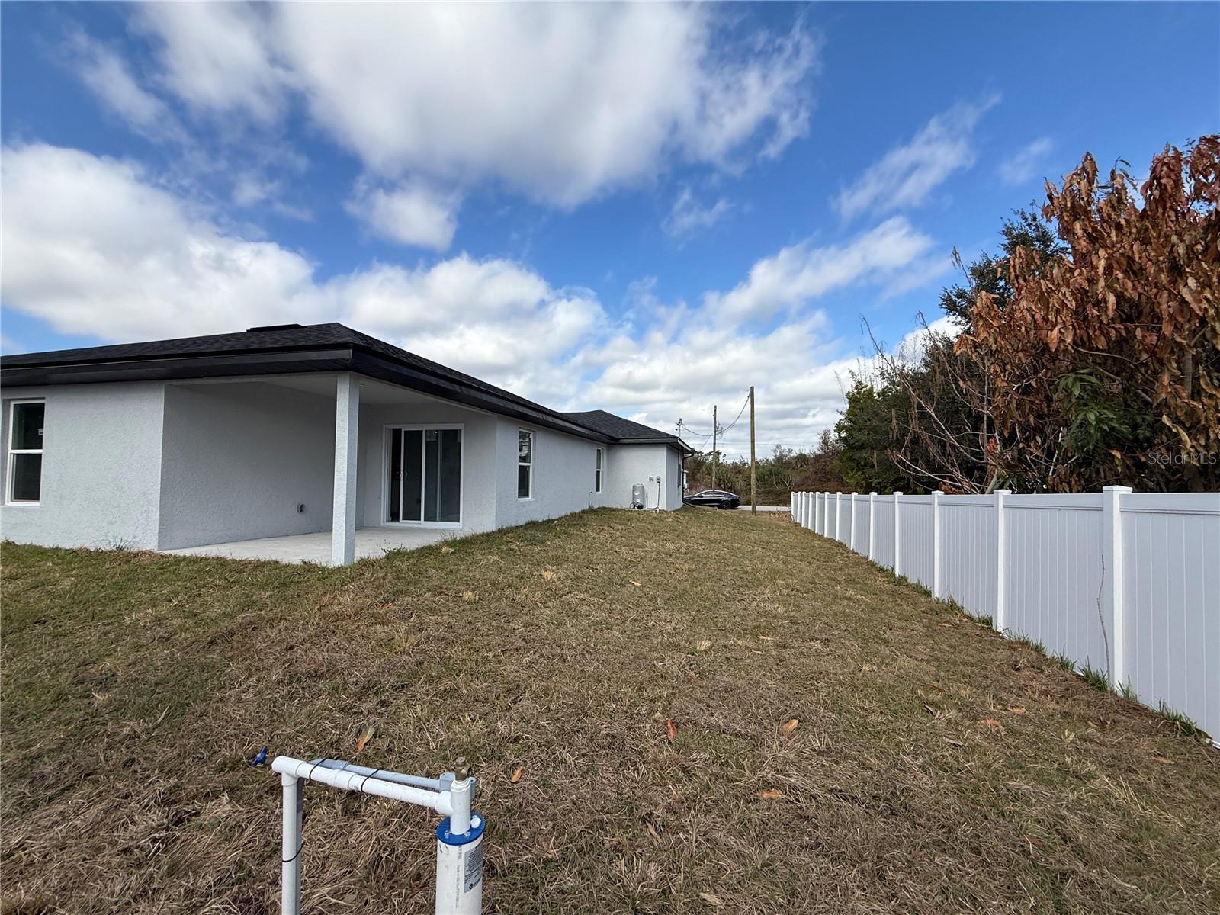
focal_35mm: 14
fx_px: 493
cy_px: 458
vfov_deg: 85.7
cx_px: 610
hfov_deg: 102.1
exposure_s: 1/2024
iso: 50
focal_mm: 2.22
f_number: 2.2
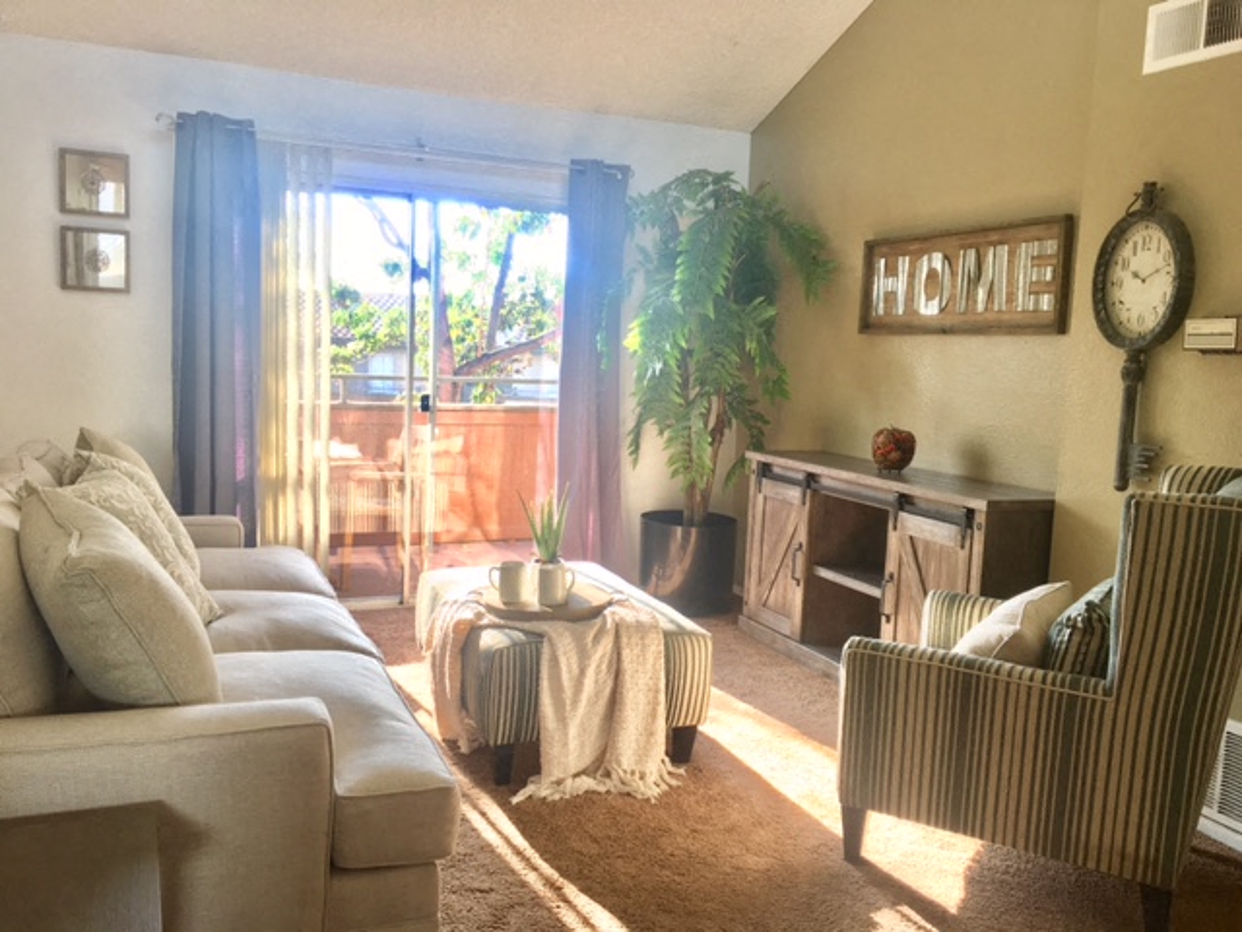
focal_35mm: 29
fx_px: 1041
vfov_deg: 48.2
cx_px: 621
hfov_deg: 61.7
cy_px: 466
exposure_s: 1/40
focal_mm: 4.15
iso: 25
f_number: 2.2
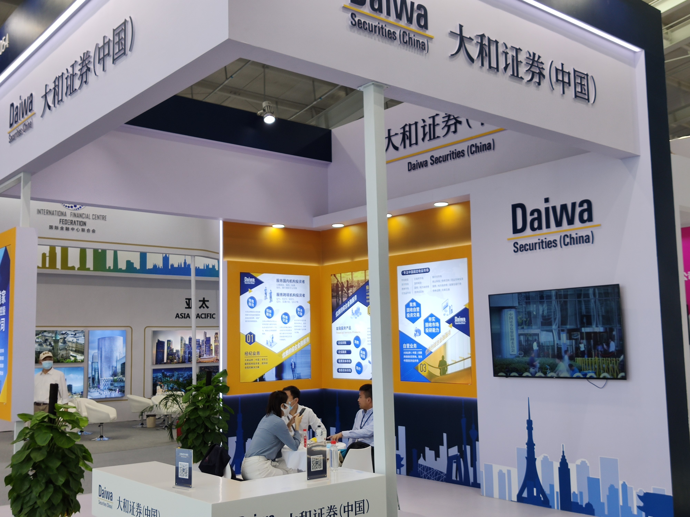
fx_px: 718
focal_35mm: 36
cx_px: 345
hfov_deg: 51.4
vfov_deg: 39.7
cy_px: 258
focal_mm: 4.75
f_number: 1.75
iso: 112
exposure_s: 1/159
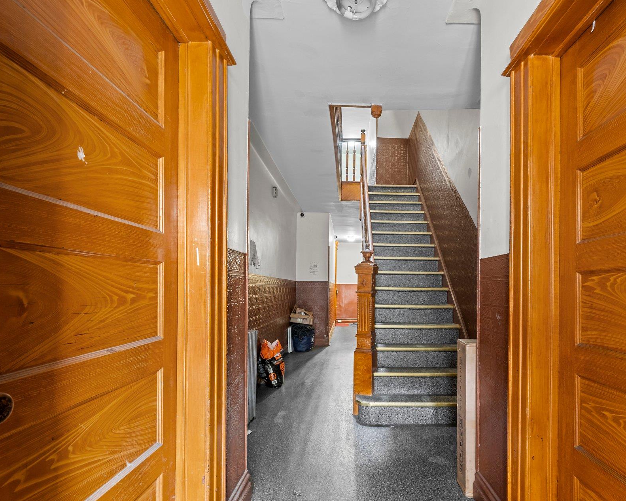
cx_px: 351
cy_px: 269
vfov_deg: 76.8
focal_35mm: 17
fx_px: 315
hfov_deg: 89.2
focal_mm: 14
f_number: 10
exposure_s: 5
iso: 640
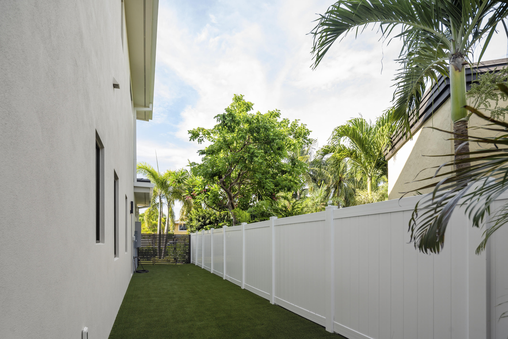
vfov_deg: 70.4
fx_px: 240
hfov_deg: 93.3
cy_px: 170
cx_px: 254
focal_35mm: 17
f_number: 8
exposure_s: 1/250
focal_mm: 17
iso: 80
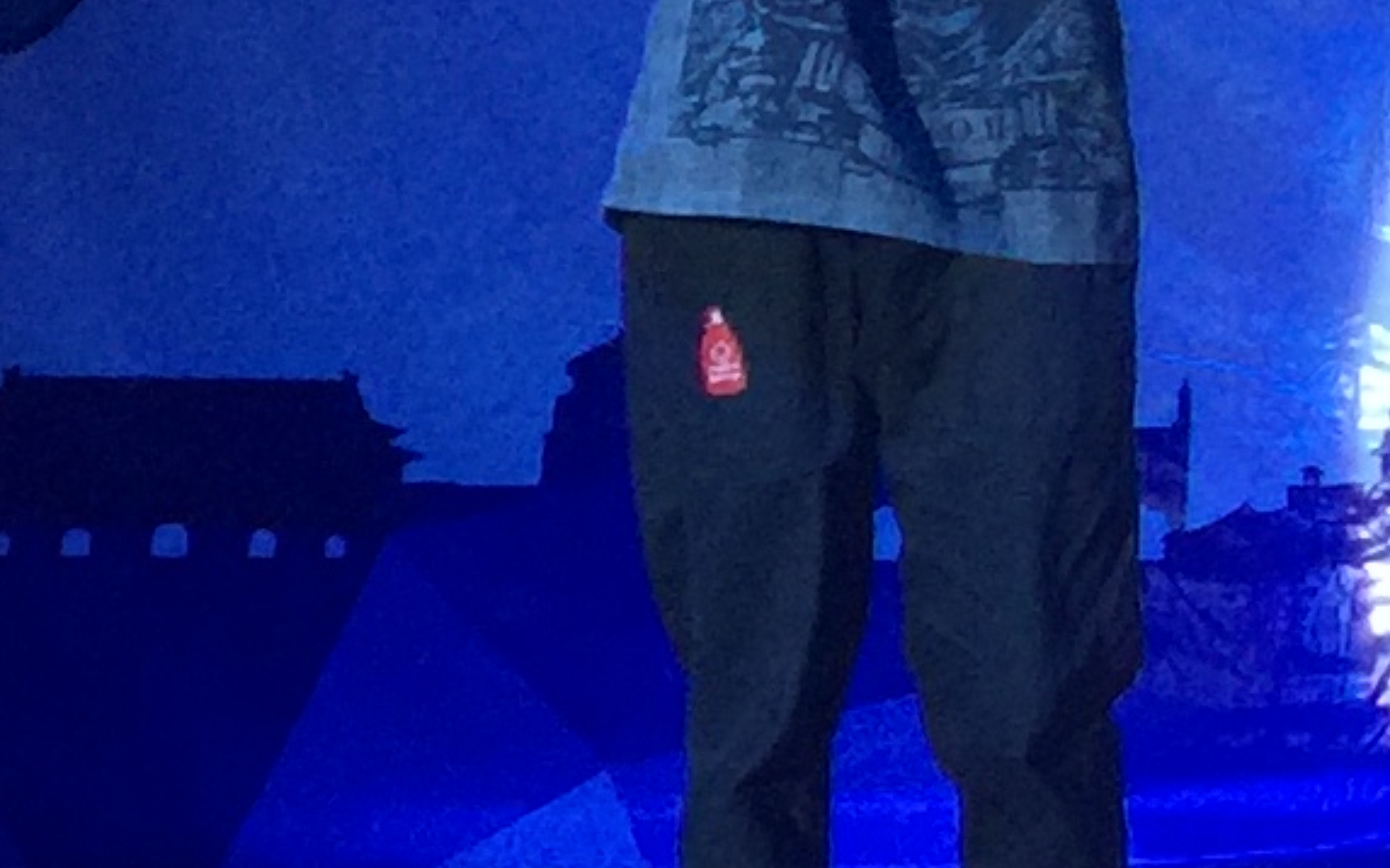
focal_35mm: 175
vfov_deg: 7.3
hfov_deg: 10.2
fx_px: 6629
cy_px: -764
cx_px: 3440
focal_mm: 4.15
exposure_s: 1/33
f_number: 2.2
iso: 64
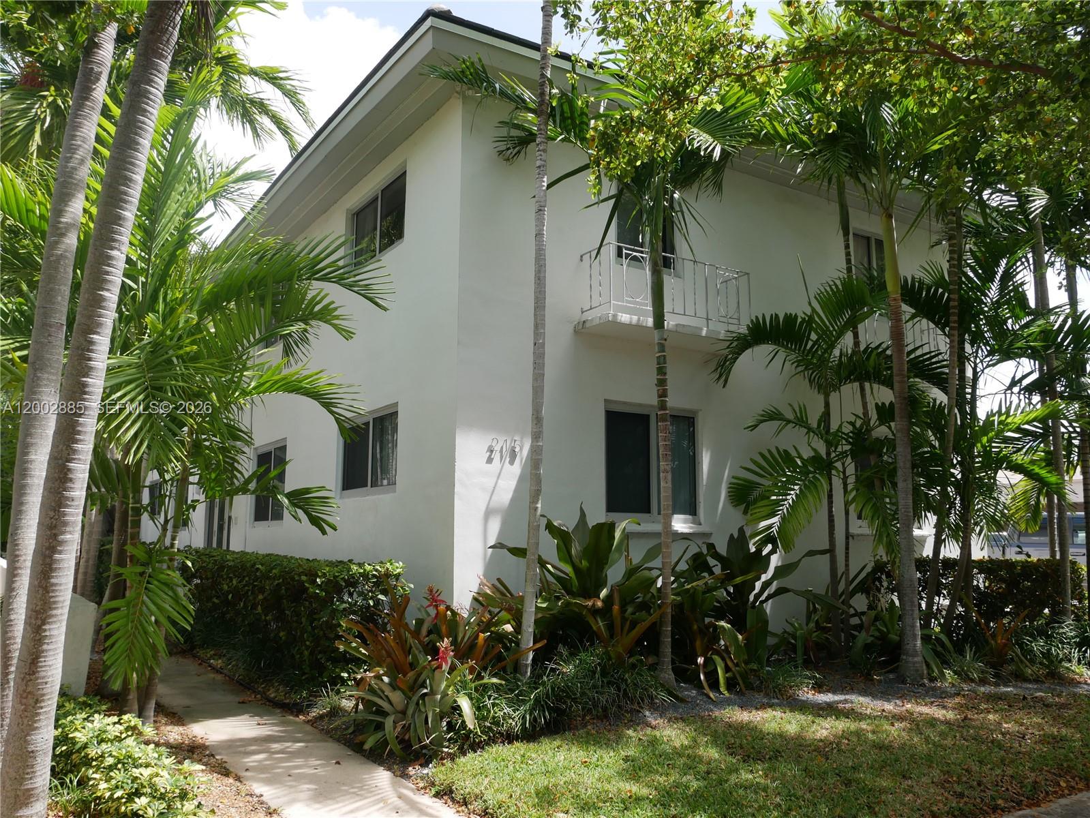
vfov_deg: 46.8
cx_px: 545
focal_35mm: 30
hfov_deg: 60.0
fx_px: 945
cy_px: 409
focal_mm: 15
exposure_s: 1/250
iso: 200
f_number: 6.3
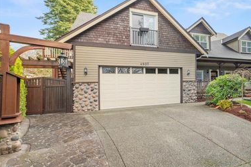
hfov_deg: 79.7
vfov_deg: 59.8
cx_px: 165
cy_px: 67
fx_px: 144
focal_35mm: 21
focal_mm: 15.5
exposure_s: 1/250
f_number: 7.1
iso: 1600
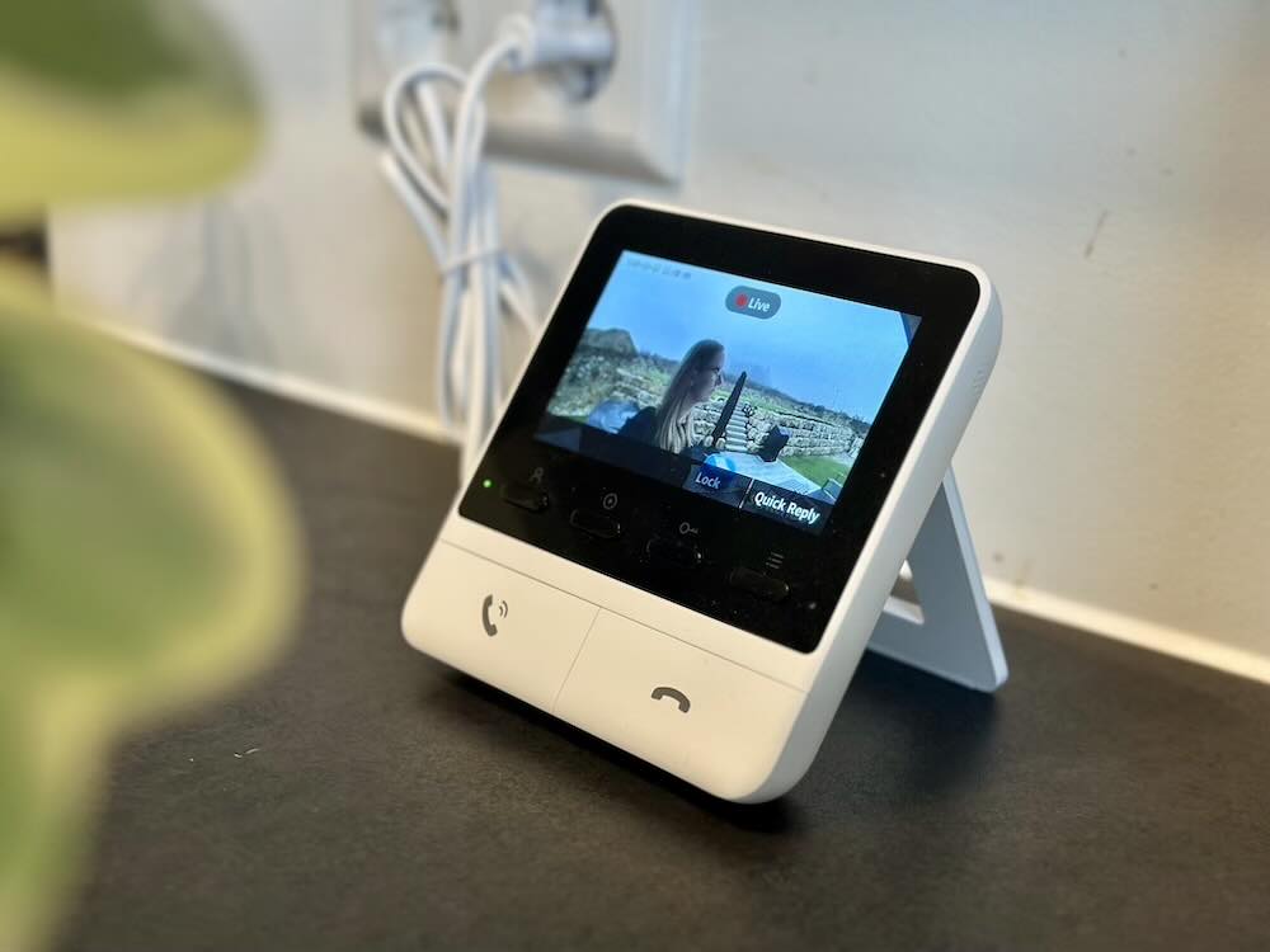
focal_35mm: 48
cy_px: 476
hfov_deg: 39.7
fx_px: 1761
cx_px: 635
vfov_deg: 30.3
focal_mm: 6.86
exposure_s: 1/50
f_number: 1.78
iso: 200
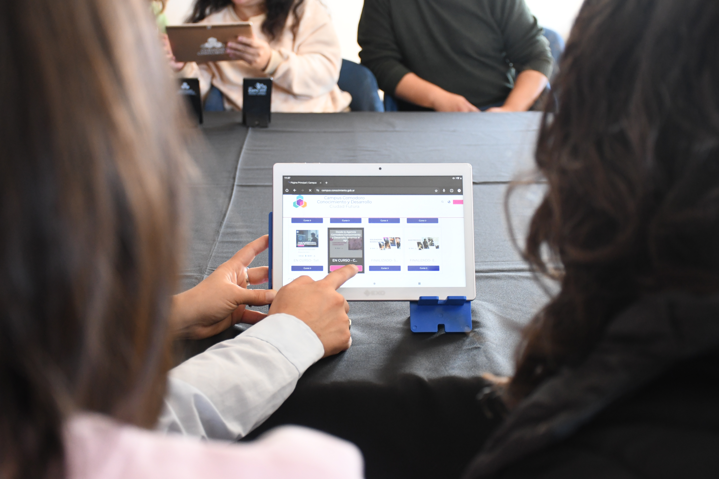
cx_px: 360
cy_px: 240
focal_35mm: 57
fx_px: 1138
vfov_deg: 23.8
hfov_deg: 35.1
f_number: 4.2
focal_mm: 38
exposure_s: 1/160
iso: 2000
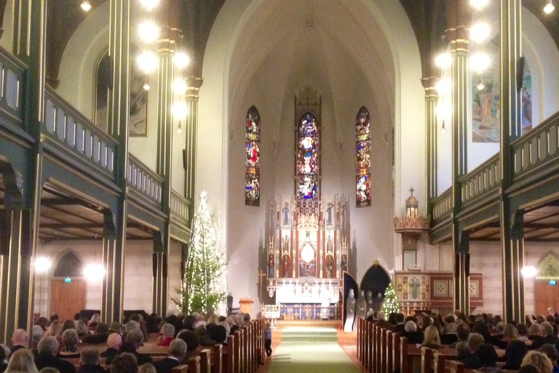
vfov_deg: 26.5
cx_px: 310
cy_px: 215
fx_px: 792
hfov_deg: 38.8
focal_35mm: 51
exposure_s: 1/15
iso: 640
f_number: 2.4
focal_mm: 4.12
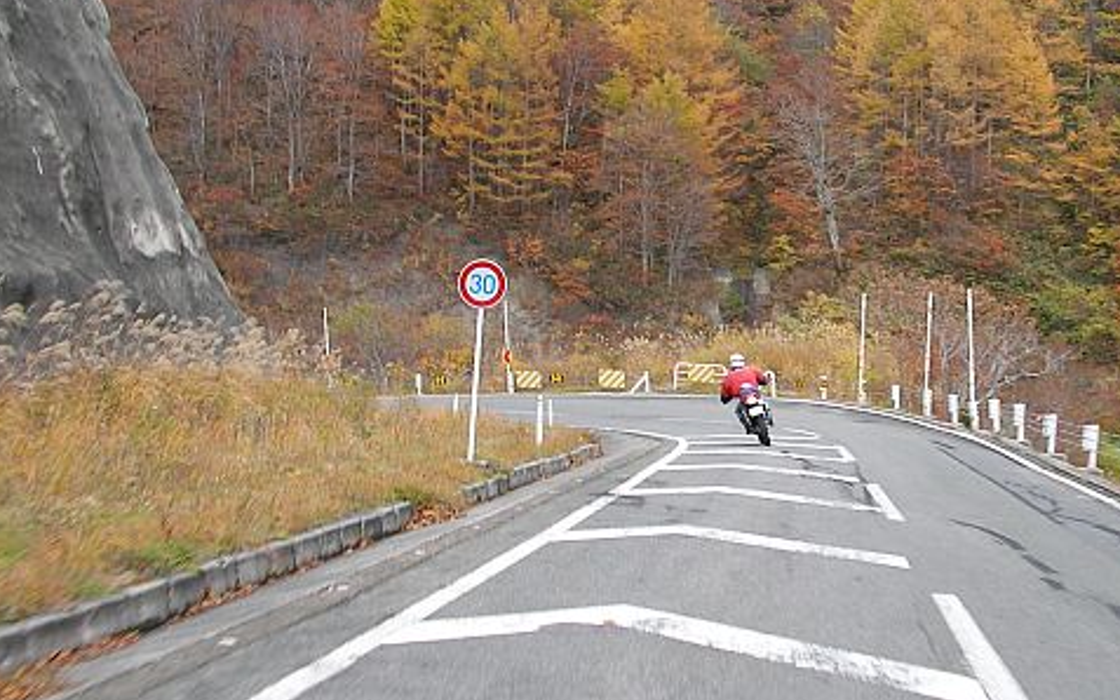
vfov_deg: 23.9
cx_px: 740
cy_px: 267
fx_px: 1648
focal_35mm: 54
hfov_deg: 37.2
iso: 50
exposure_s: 1/187
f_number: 3.5
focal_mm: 5.8
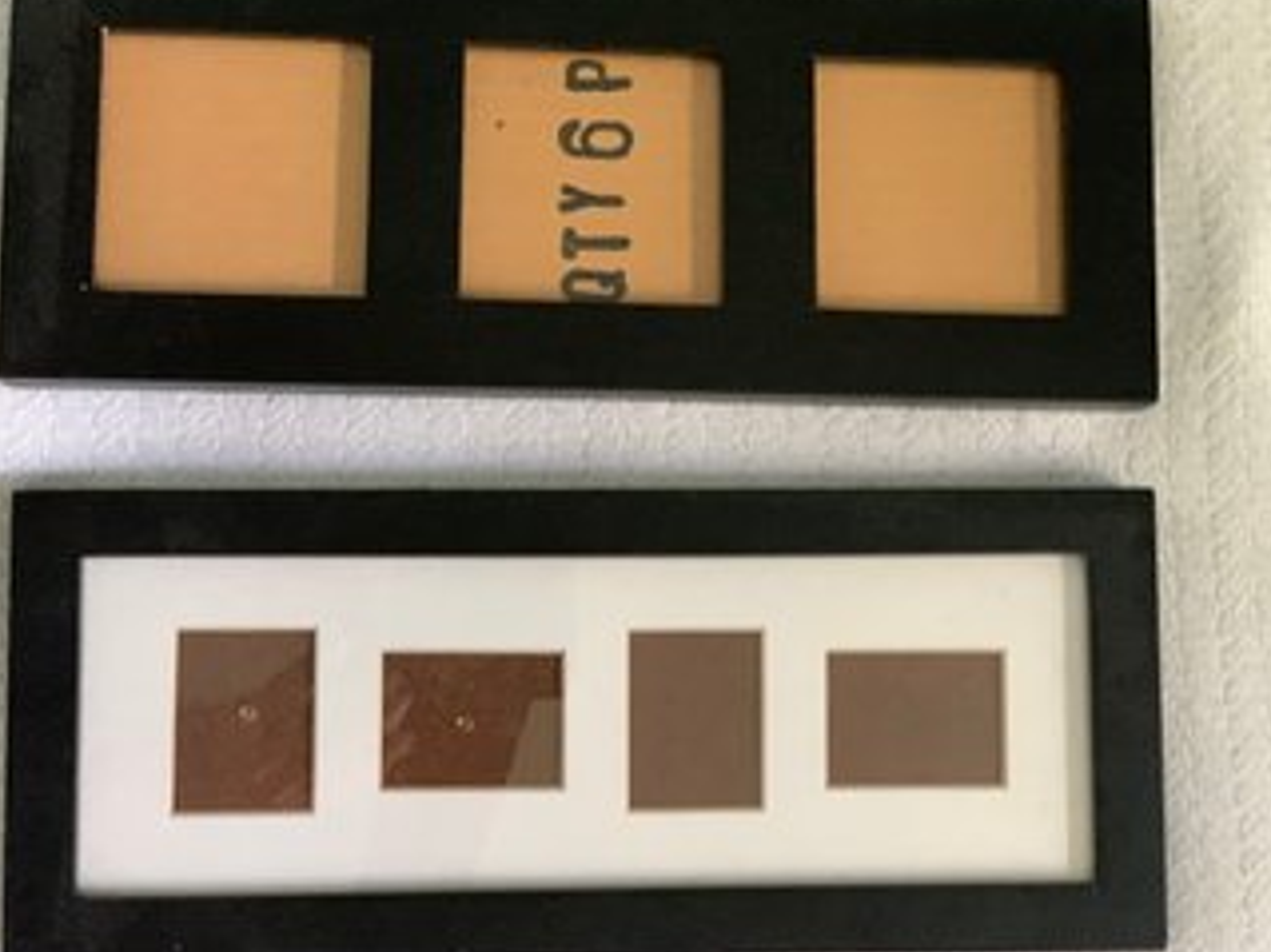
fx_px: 2055
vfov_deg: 26.1
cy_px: 484
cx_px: 647
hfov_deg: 34.4
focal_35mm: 56
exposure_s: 1/43
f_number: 2.4
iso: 400
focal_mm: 6
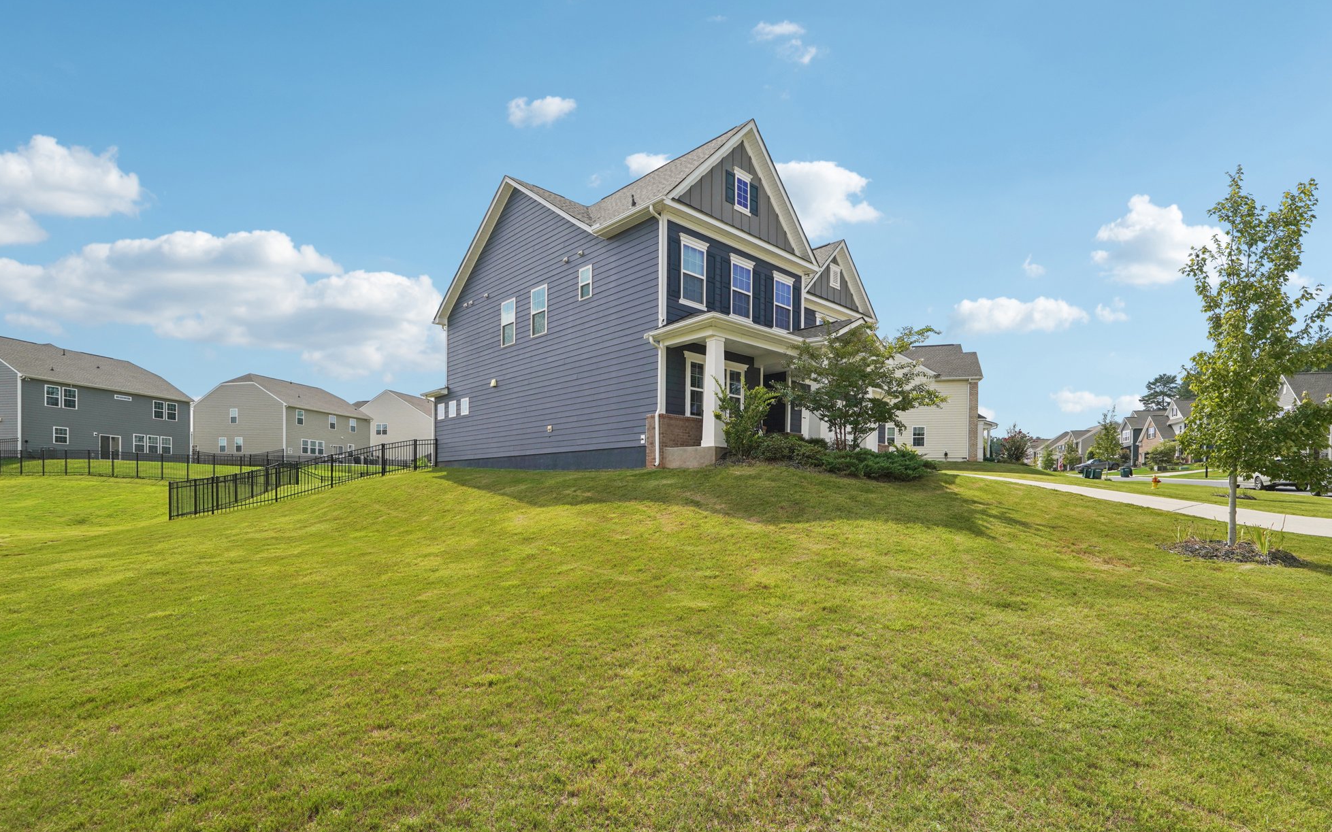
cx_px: 662
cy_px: 375
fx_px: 581
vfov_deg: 71.1
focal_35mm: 16
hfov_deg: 97.8
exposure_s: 1/125
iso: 100
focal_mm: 10
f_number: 8
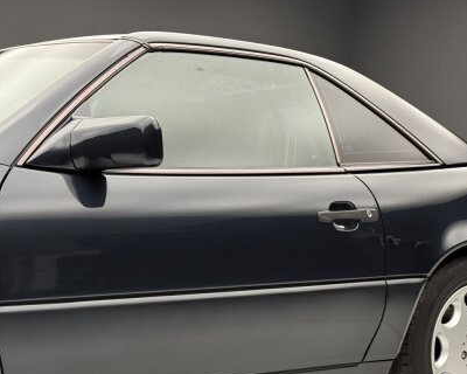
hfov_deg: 25.4
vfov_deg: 20.3
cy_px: 268
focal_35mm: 75
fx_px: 1037
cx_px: 223
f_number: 1.78
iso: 250
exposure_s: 1/99
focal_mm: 6.76
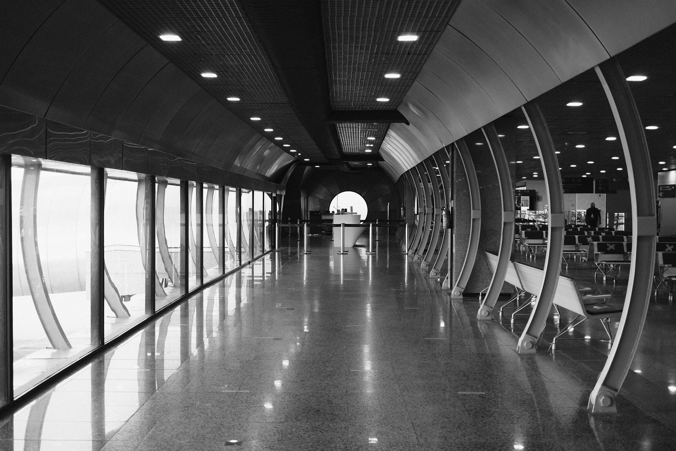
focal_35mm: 41
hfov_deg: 47.4
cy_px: 226
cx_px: 338
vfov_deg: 32.6
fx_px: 770
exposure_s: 1/125
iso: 400
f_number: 2.8
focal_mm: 27
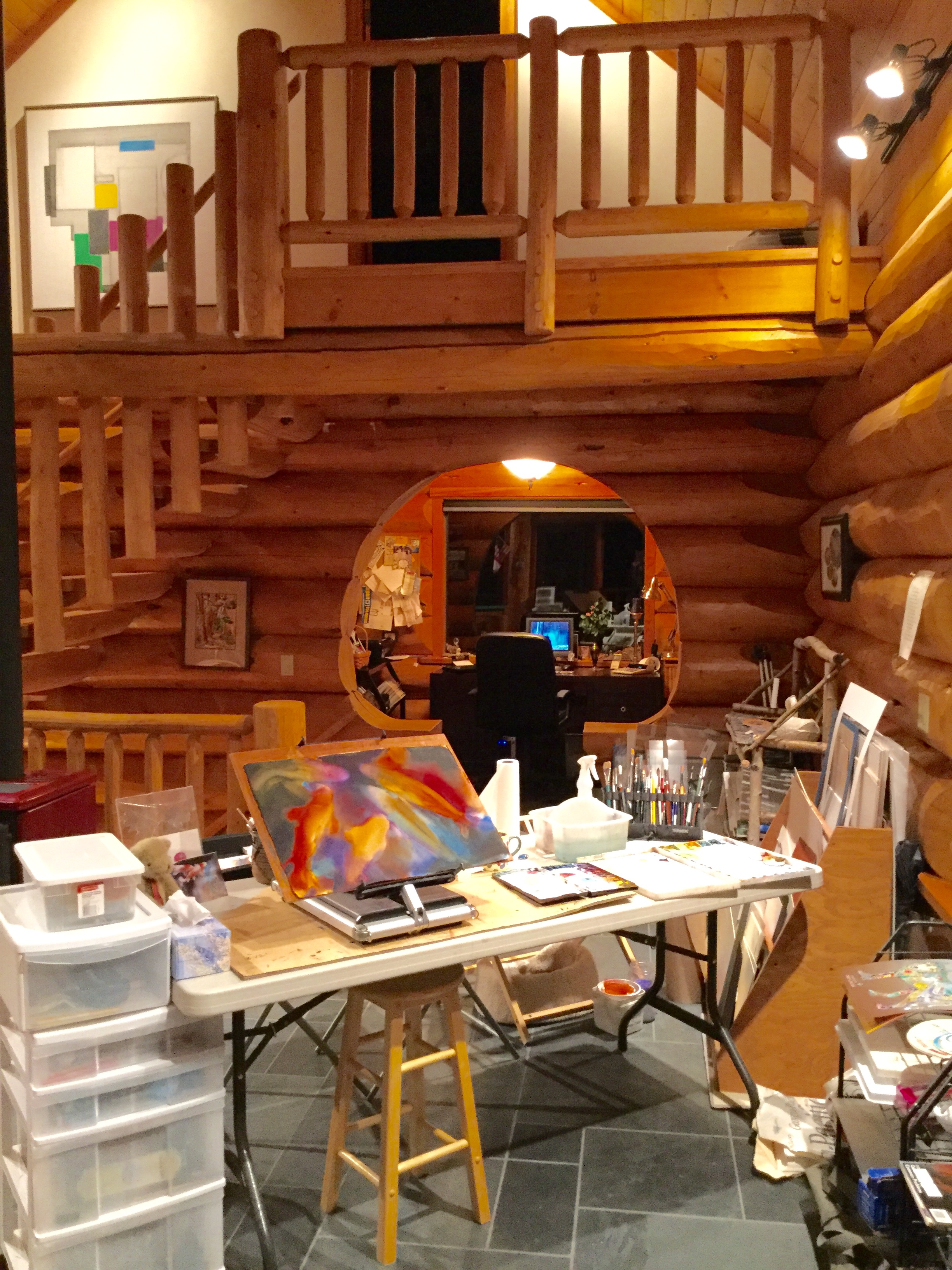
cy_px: 635
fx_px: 1137
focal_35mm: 31
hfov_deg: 45.4
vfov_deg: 58.4
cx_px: 476
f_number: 2.4
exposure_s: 1/17
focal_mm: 3.3
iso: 200
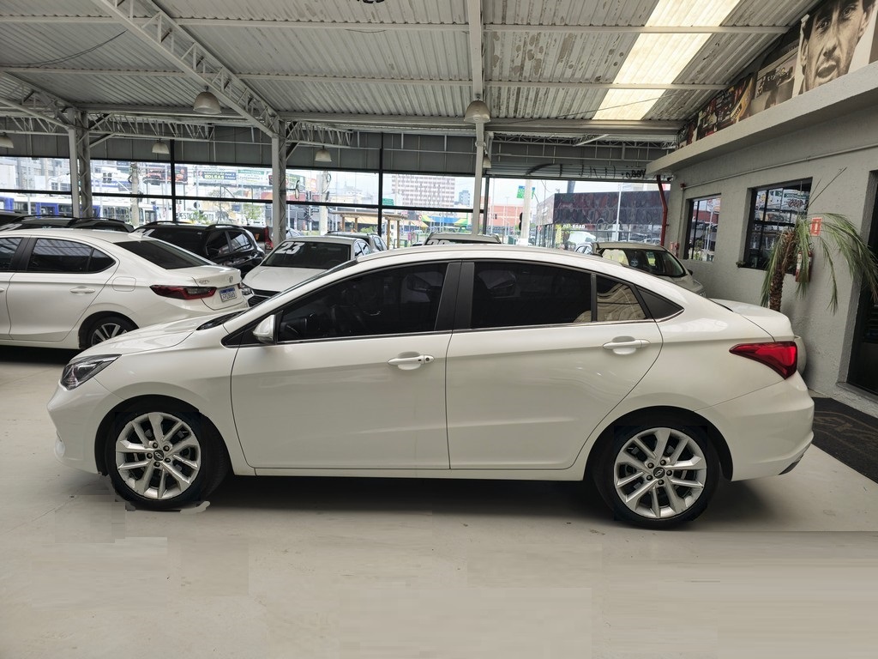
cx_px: 439
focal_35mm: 23
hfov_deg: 73.9
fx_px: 583
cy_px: 330
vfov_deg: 58.9
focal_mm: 6.3
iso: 12
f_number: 1.7
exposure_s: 1/784
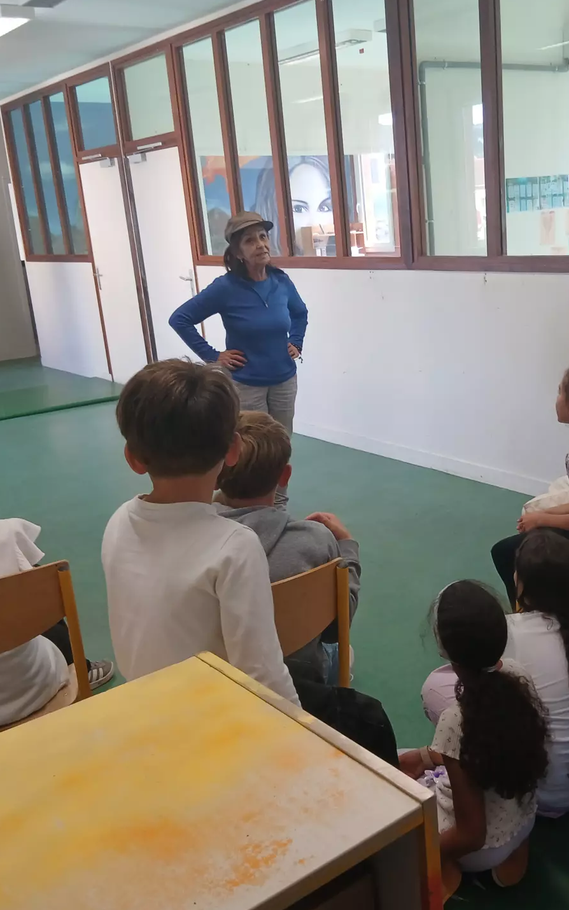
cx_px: 414
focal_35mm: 37
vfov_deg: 52.7
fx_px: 918
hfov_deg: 33.9
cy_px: 455
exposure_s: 1/50
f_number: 1.8
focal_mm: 3.98
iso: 125
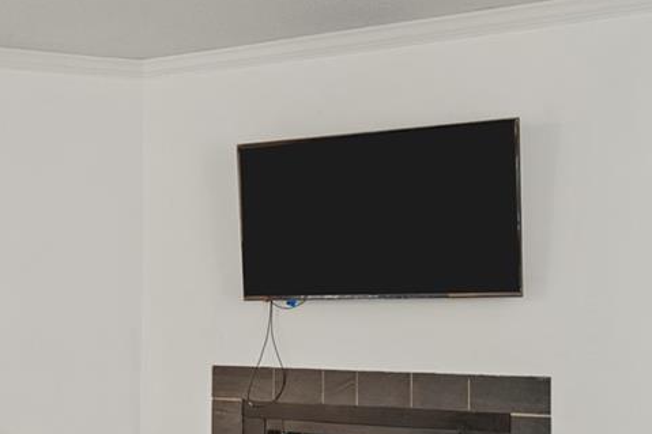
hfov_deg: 40.6
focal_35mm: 48
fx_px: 870
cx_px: 216
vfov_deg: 27.8
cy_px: 301
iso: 400
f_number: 8
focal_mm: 22.5
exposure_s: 1/2
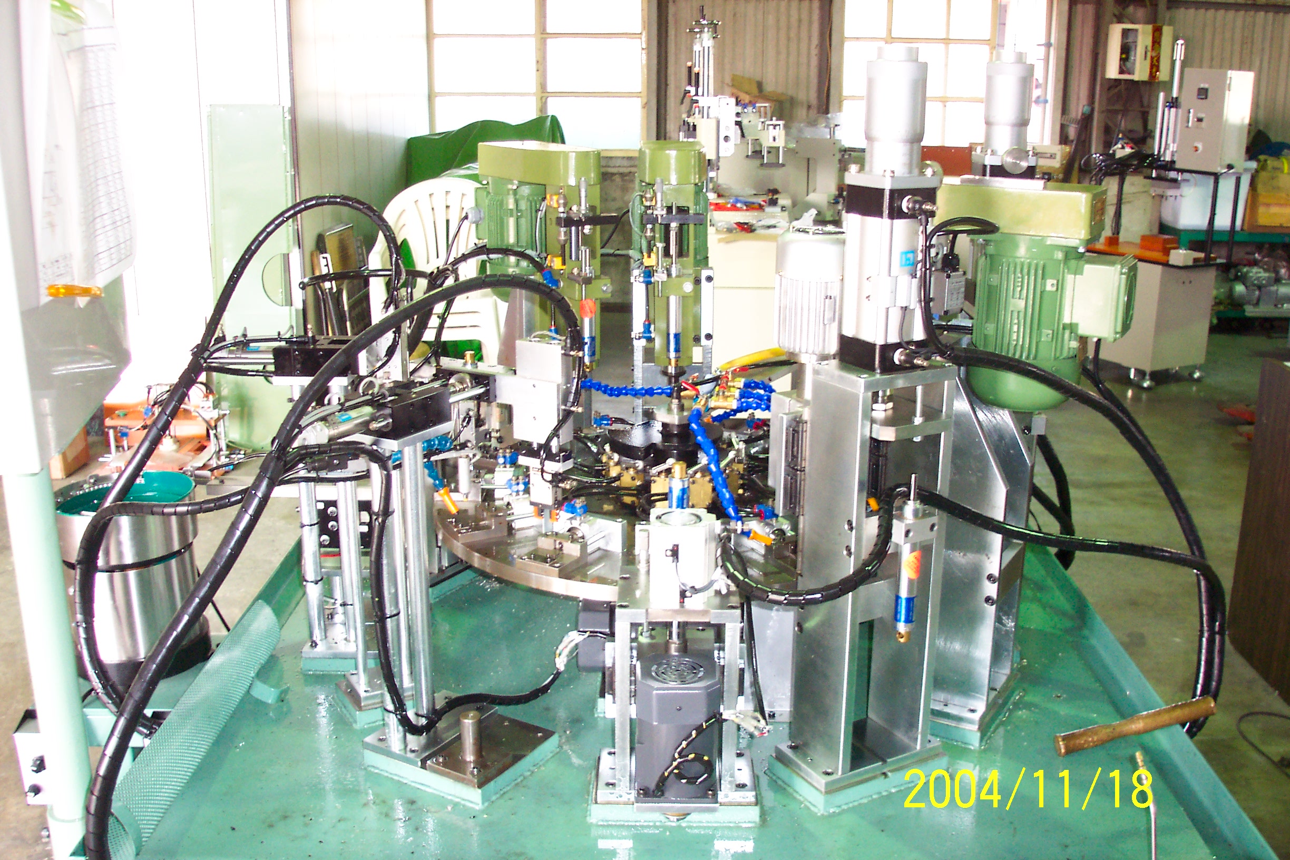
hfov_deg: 54.4
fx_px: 1254
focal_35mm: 35
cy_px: 430
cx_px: 645
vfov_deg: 37.9
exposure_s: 1/30
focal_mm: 7.5
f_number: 2.8
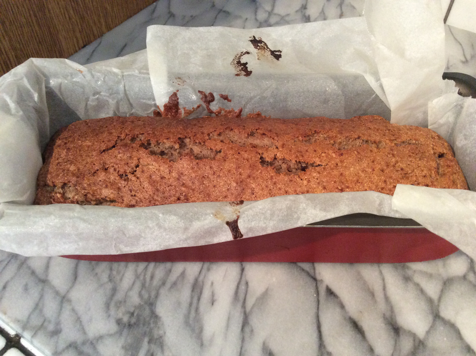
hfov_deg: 56.9
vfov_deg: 44.1
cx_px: 238
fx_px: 439
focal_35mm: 32
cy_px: 178
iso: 200
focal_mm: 3.3
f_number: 2.4
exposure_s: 1/25
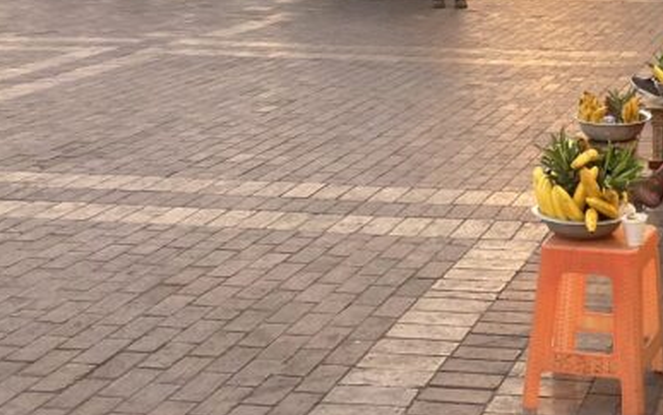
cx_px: 733
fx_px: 1319
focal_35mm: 73
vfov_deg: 16.8
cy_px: -134
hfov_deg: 26.0
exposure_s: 1/121
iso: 100
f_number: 1.8
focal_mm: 4.25
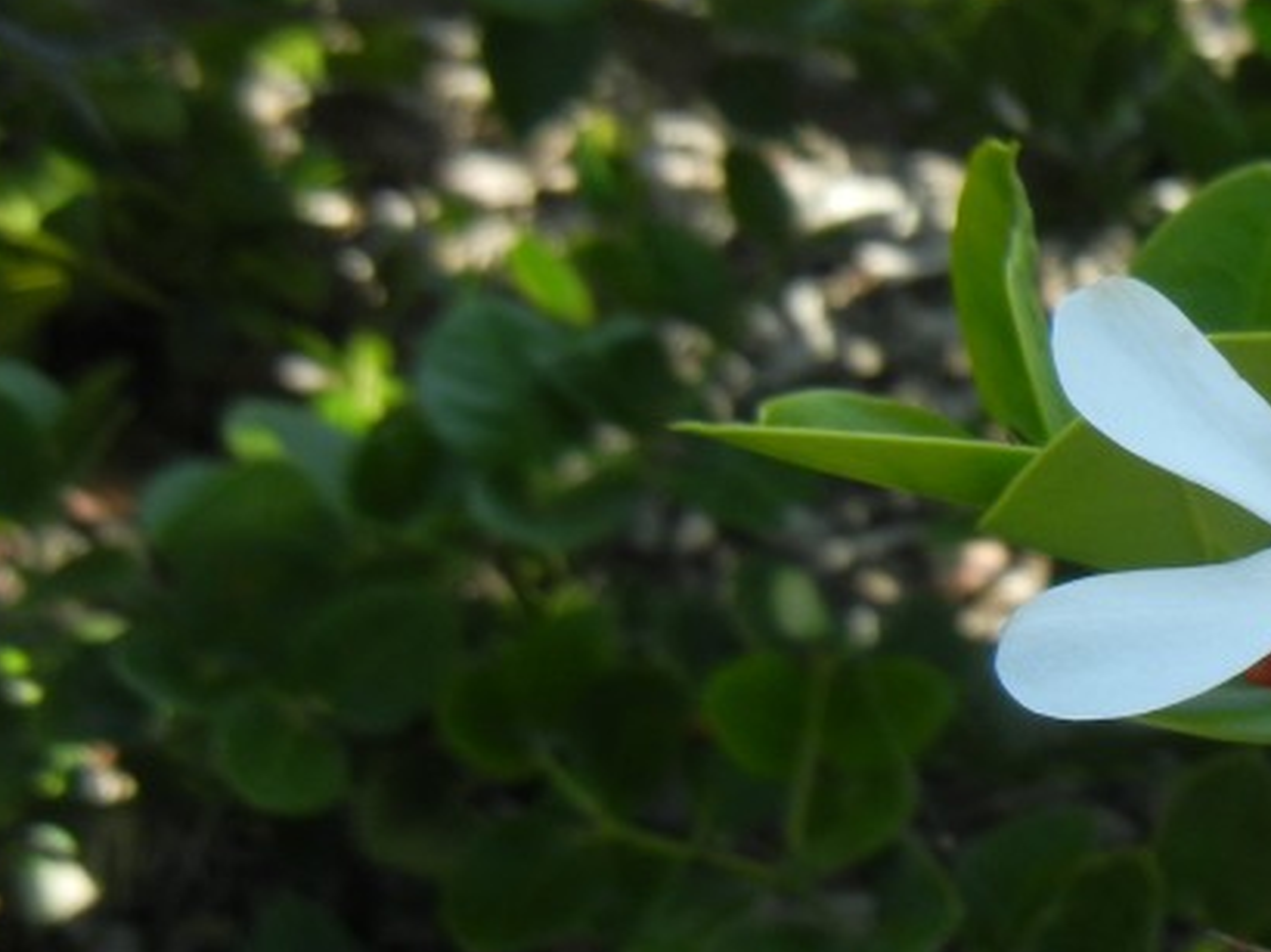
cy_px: 555
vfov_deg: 19.6
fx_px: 2752
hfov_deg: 24.1
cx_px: 1445
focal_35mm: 75
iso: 160
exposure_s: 1/483
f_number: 3.5
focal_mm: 5.4
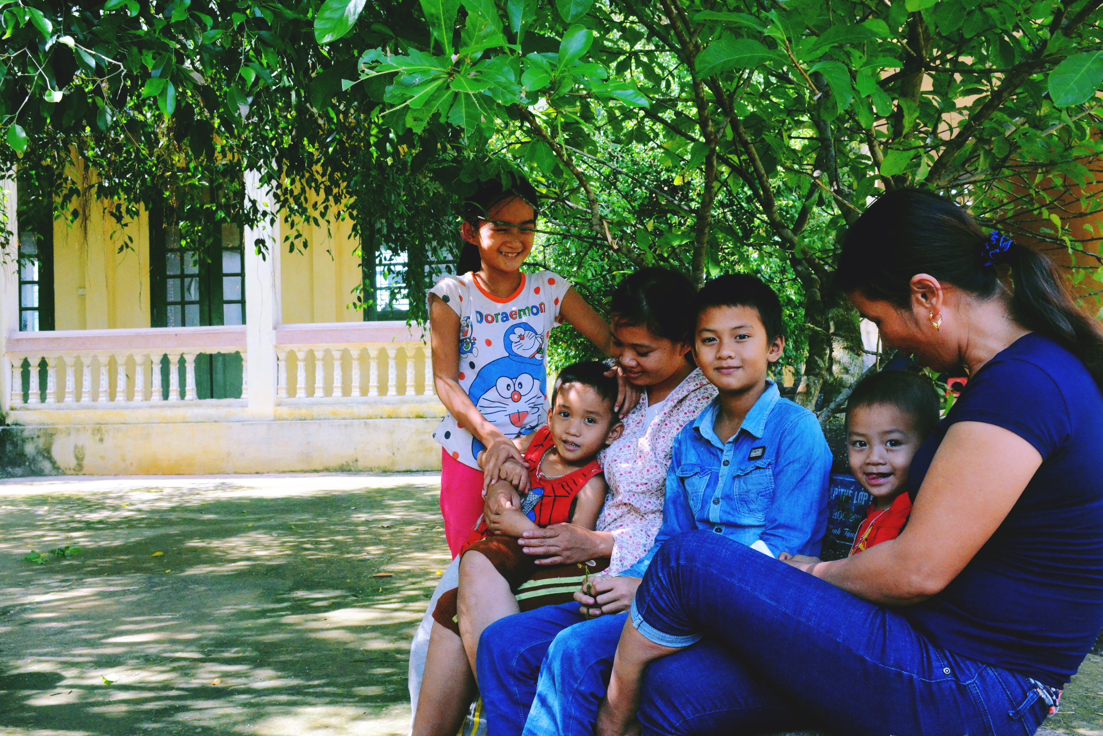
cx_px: 544
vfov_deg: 35.9
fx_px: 1134
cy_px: 361
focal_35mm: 37
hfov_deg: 51.9
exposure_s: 1/400
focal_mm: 24
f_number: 10
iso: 3200
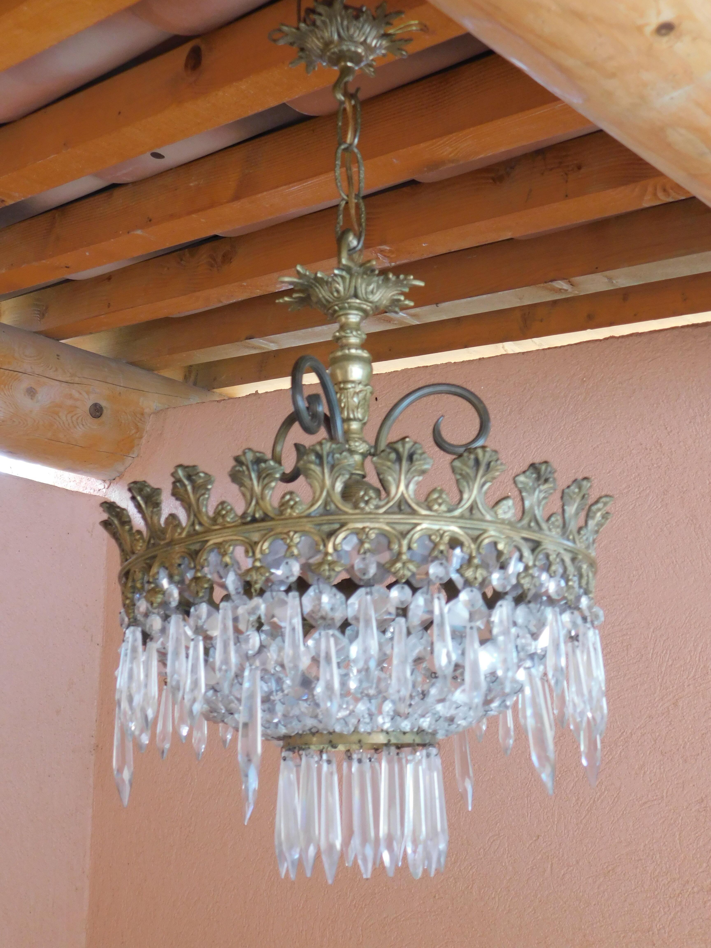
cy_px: 474
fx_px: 1232
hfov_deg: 32.2
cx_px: 356
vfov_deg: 42.1
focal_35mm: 45
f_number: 3.7
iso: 250
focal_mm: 8
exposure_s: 1/30
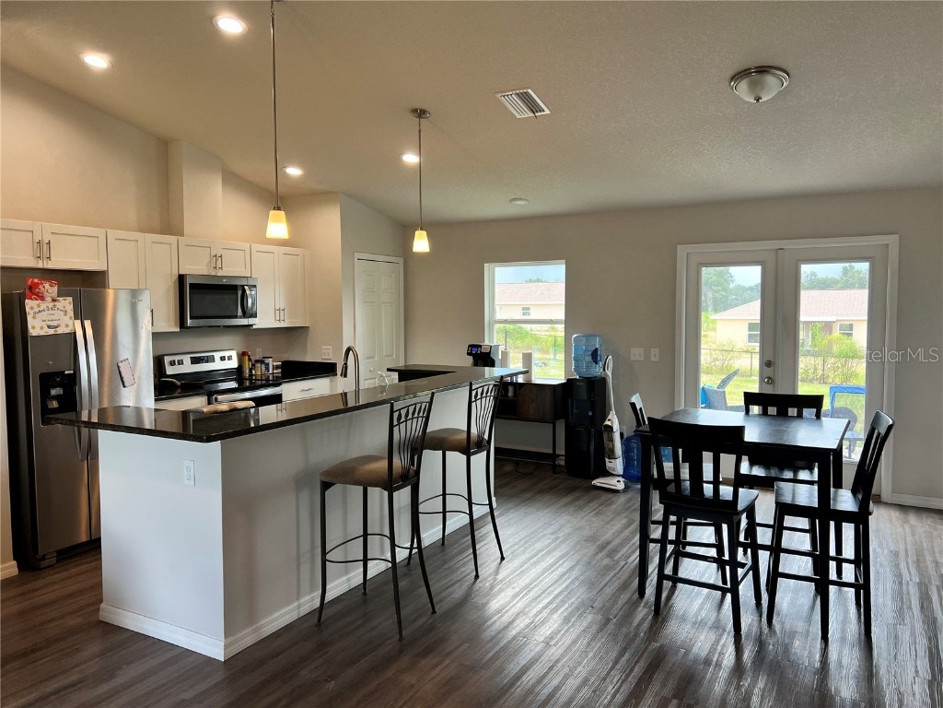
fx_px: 708
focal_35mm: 26
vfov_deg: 53.1
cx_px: 472
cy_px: 354
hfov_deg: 67.3
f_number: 1.5
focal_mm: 5.7
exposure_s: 1/120
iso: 80
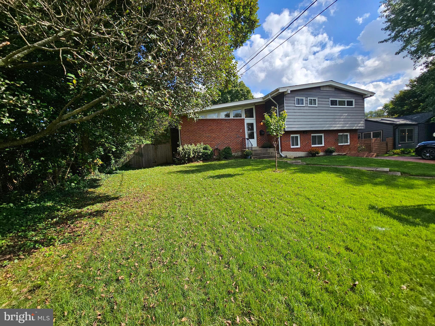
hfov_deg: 106.2
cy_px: 163
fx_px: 163
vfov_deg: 89.9
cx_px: 218
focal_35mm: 13
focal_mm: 2.2
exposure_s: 1/1449
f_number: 2.2
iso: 50
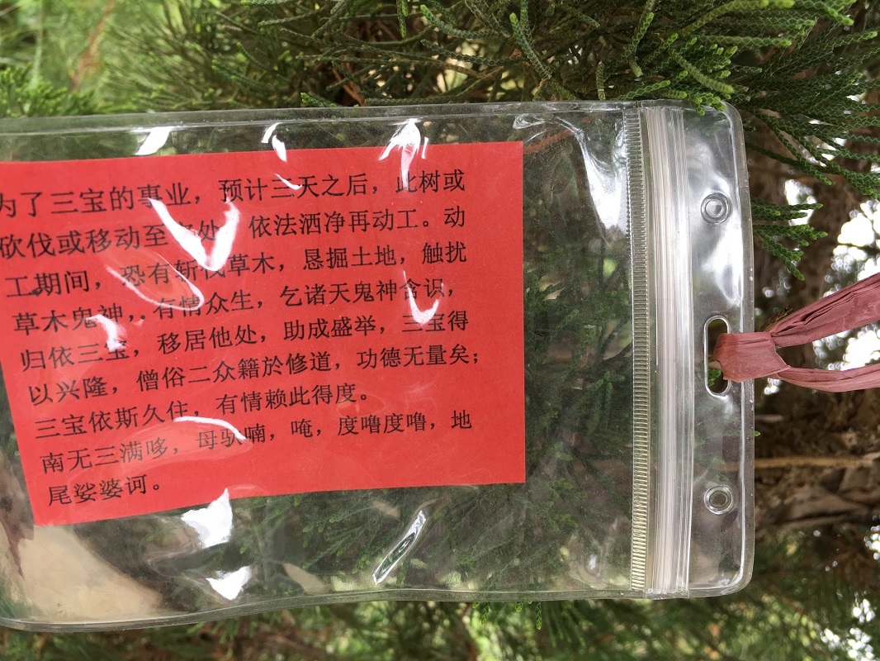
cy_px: 330
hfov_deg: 61.6
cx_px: 440
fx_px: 737
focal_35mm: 29
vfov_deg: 48.2
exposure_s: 1/100
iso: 32
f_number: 2.2
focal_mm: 4.15
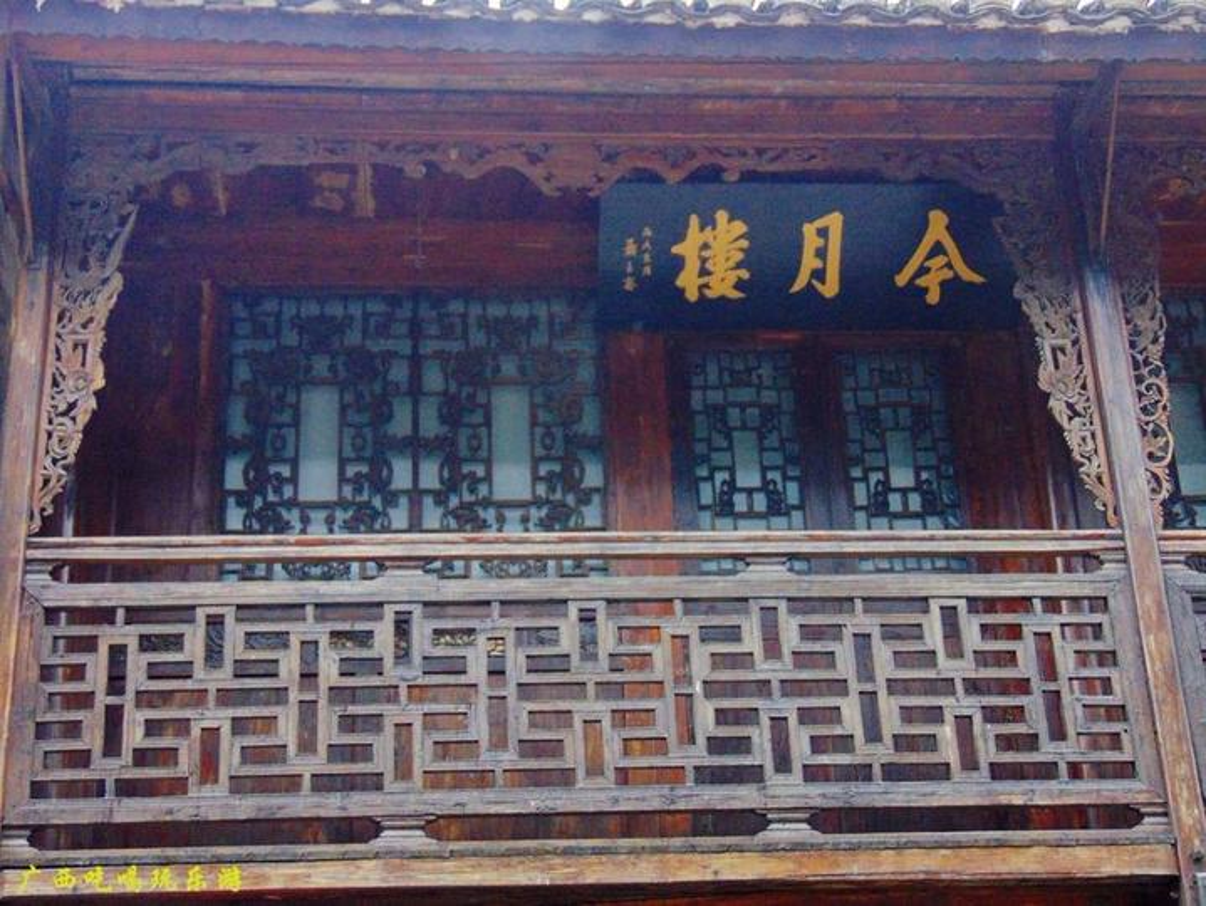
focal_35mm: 60
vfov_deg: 24.4
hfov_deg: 32.2
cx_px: 603
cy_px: 453
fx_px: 2091
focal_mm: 10.8
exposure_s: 1/30
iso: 250
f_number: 3.6
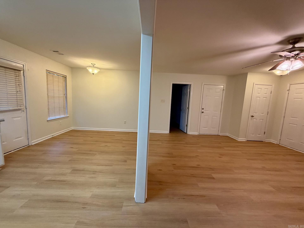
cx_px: 152
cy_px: 114
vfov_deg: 85.7
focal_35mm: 14
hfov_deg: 102.1
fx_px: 123
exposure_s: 1/60
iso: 200
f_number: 2.2
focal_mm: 2.22
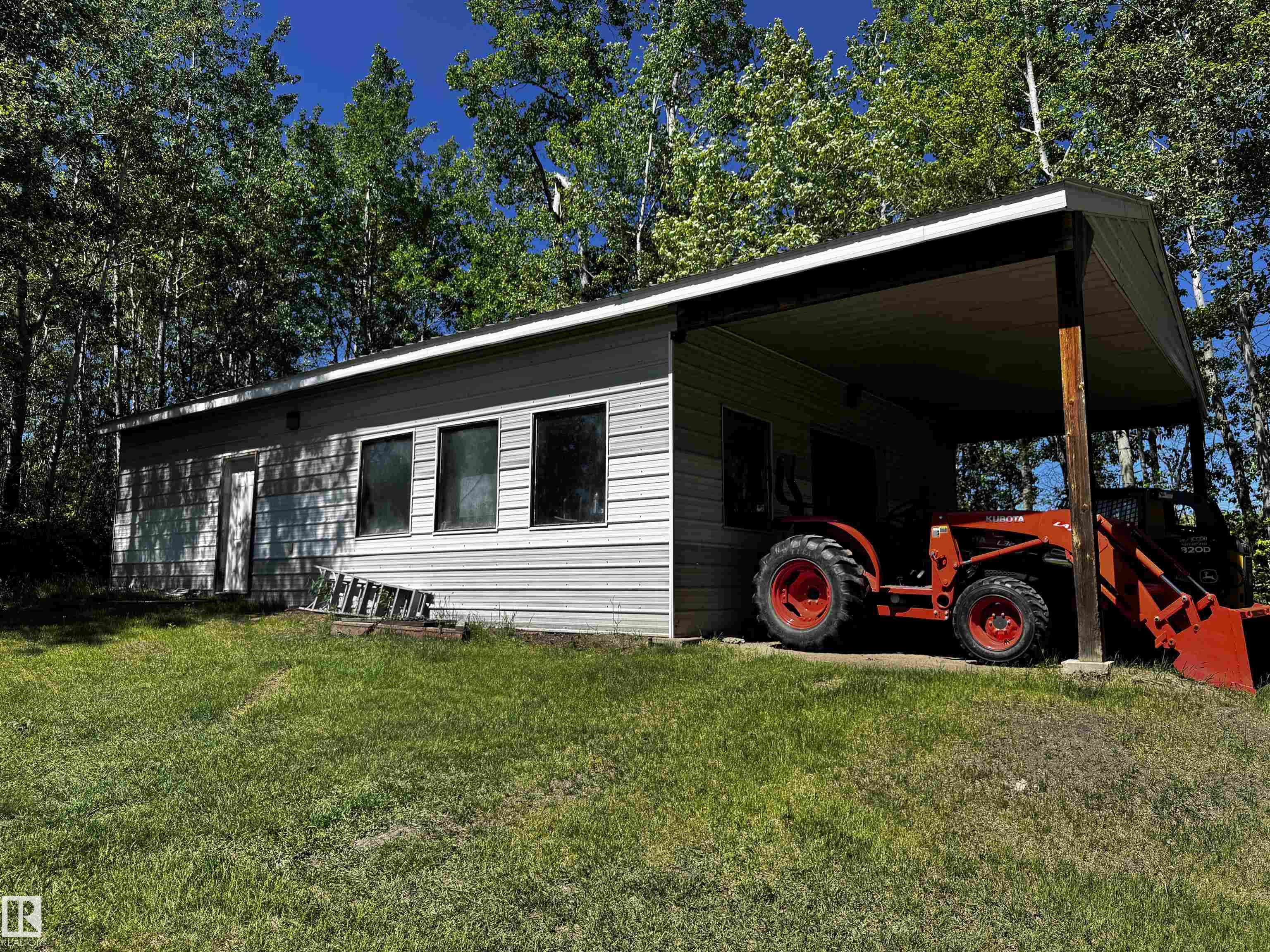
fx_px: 881
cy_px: 476
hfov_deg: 71.6
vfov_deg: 56.8
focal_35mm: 24
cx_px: 635
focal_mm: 6.76
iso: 80
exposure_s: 1/3413
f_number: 1.78
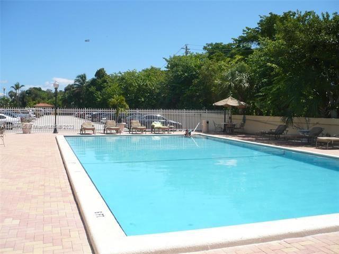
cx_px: 170
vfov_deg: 40.7
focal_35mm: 35
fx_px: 343
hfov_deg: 52.6
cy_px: 127
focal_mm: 5.8
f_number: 8
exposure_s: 1/250
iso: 100
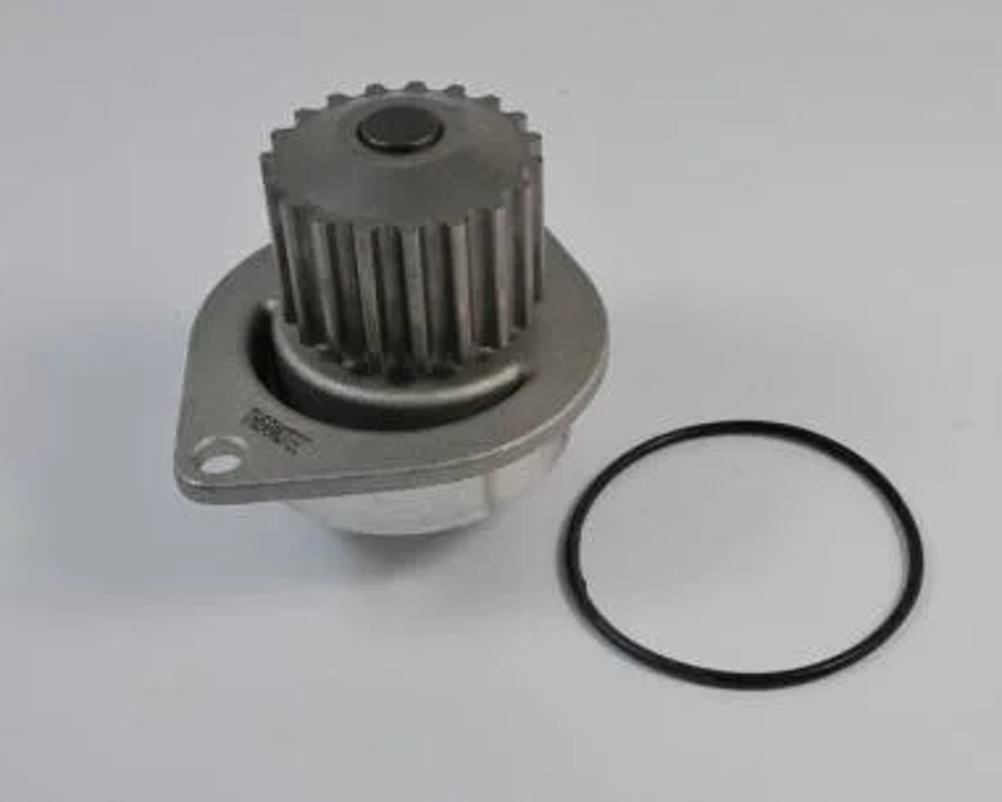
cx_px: 568
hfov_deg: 36.6
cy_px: 400
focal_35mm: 51
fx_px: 1513
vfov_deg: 29.7
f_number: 10
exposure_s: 1/15
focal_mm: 30
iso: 100
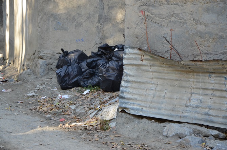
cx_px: 114
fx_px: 802
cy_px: 75
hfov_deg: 16.1
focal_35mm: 128
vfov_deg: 10.7
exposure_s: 1/160
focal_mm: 85
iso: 640
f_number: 6.3
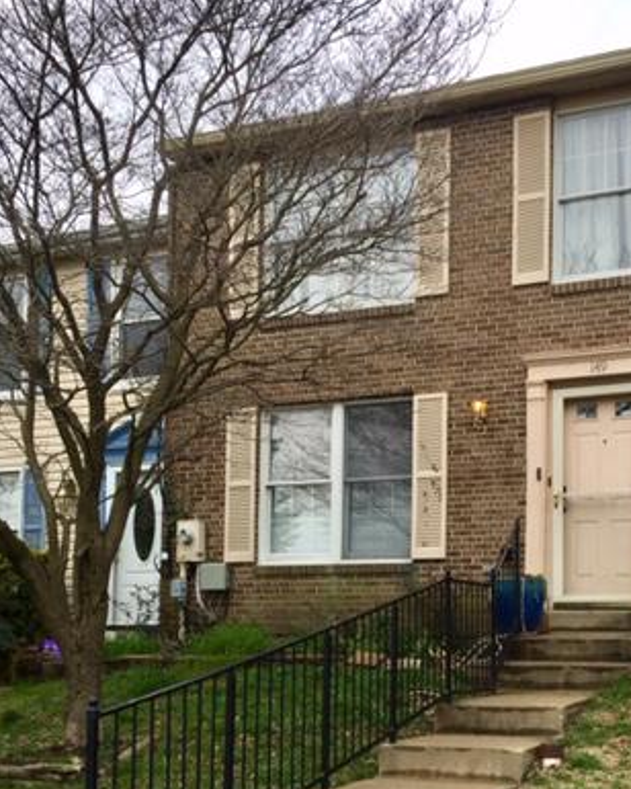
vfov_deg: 38.6
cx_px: 422
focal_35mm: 47
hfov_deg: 31.8
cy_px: 582
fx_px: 1097
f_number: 2.2
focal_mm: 4.15
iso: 32
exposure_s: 1/648
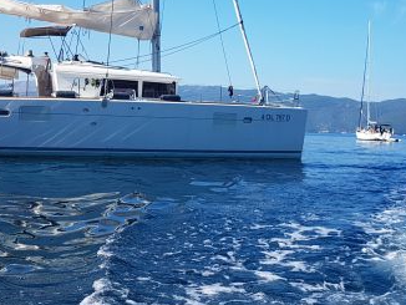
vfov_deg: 28.2
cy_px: 73
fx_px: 599
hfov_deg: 37.3
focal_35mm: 51
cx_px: 244
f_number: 1.7
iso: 40
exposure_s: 1/1836
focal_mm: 4.2
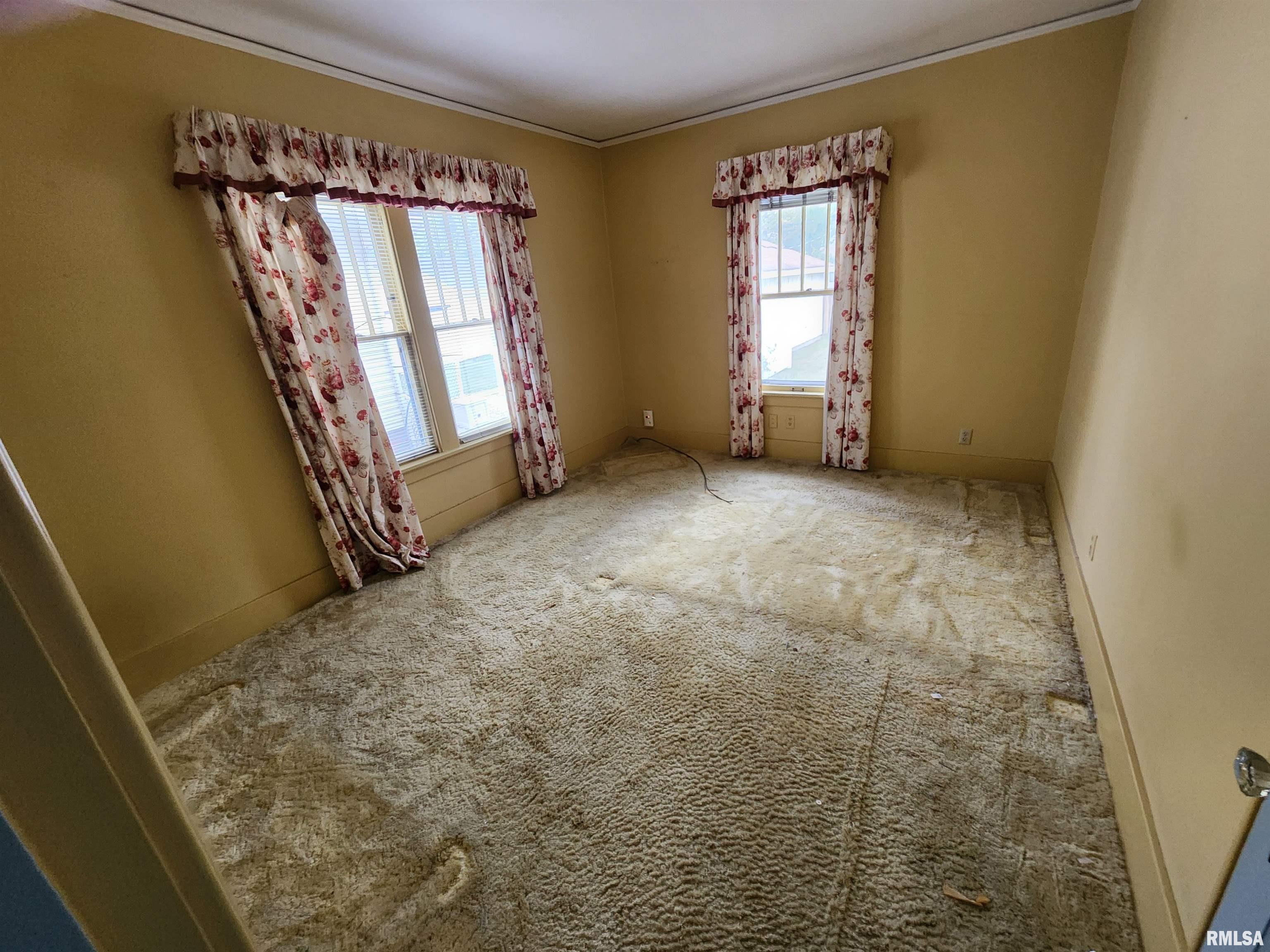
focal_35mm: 13
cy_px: 476
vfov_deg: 89.9
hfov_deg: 106.2
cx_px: 635
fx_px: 477
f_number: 2.2
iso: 400
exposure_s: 1/60
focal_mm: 2.2
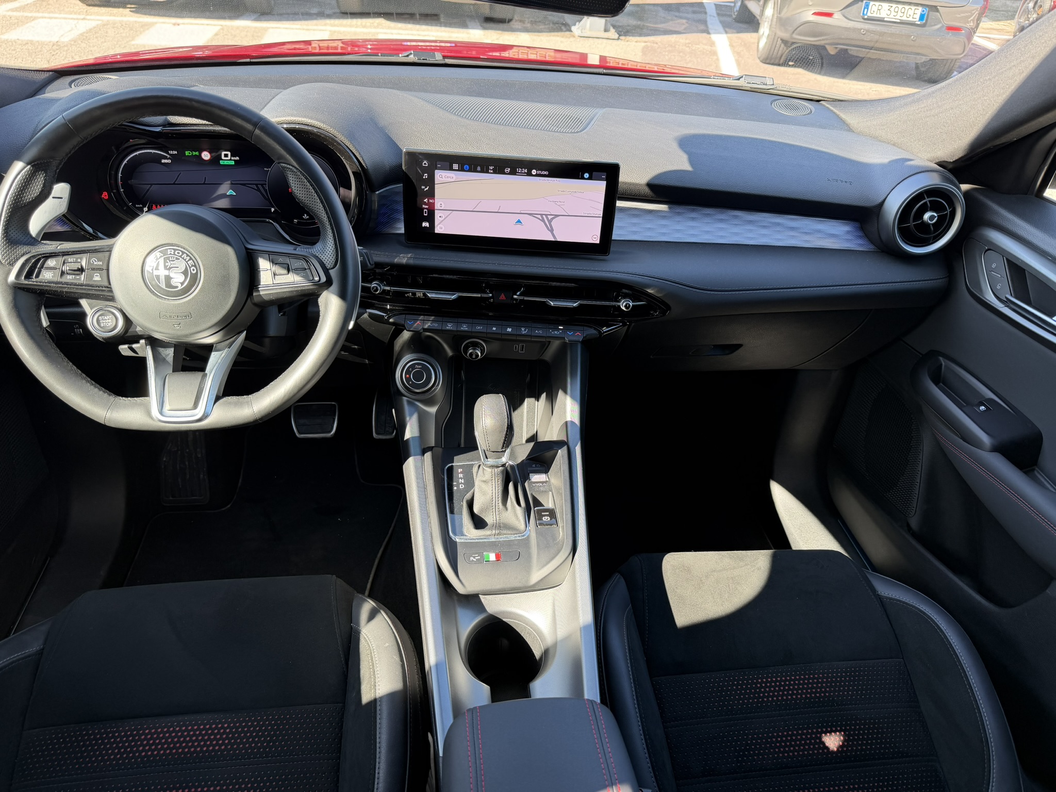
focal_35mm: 24
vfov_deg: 56.8
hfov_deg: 71.6
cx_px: 528
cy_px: 396
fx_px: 732
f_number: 1.78
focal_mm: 6.76
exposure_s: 1/172
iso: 80
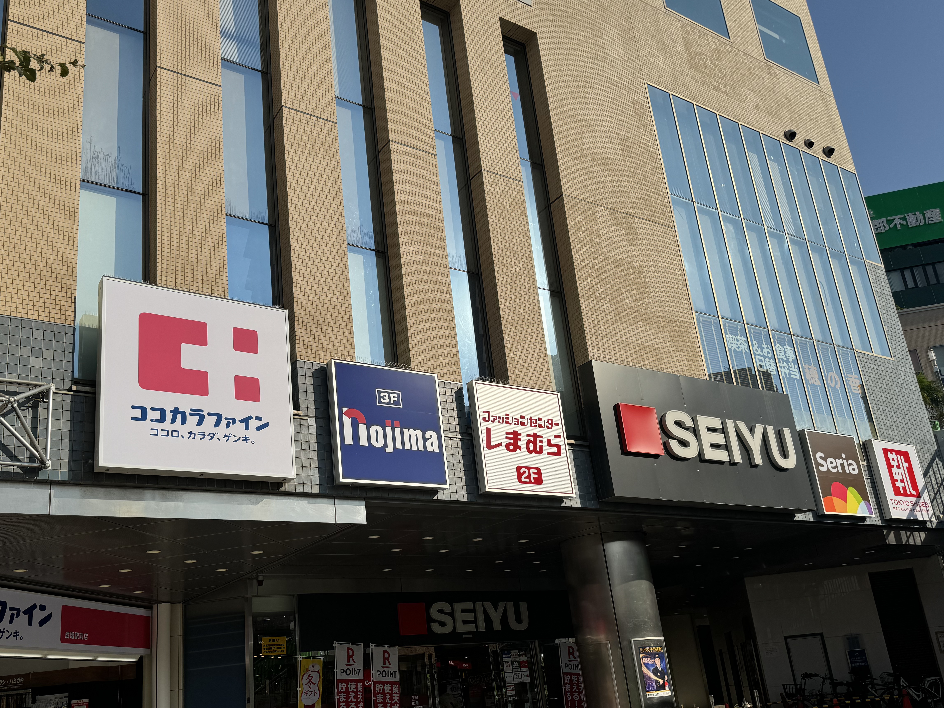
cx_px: 398
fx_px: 818
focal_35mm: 30
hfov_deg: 59.7
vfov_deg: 46.5
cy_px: 432
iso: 80
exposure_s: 1/7937
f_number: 1.78
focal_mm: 6.76
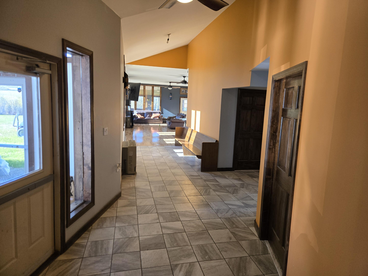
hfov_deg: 73.9
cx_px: 184
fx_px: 245
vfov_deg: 58.9
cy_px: 138
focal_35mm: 23
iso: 125
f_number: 1.8
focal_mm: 5.4
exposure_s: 1/120
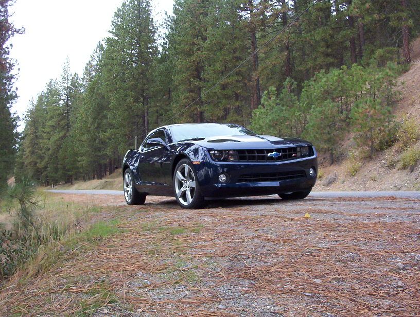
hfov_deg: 47.8
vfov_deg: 37.0
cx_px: 210
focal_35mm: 39
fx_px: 474
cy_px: 158
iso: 100
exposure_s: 1/138
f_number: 4.5
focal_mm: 6
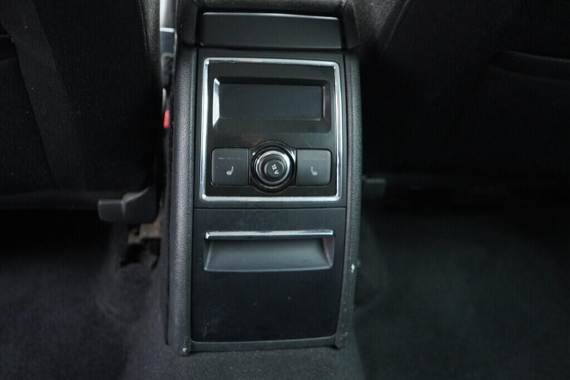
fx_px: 570
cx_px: 285
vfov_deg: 36.9
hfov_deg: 53.1
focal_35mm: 36
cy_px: 190
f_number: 2.8
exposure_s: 1/40
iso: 2500
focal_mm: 24
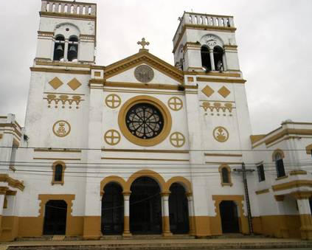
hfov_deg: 57.0
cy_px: 127
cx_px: 136
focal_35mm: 31
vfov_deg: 47.2
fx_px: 286
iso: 112
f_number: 3.5
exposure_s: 1/932
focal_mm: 5
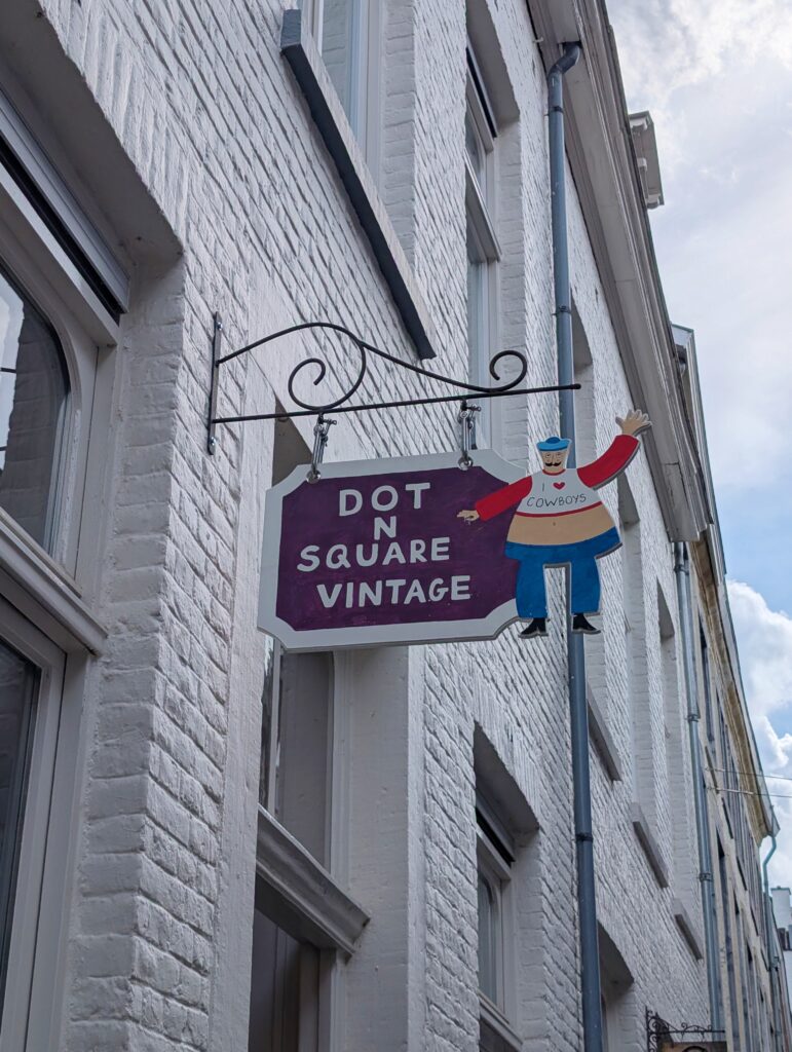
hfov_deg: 29.7
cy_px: 526
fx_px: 1491
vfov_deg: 38.9
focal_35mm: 49
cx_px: 396
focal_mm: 6.9
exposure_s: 1/3497
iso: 17
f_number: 1.68
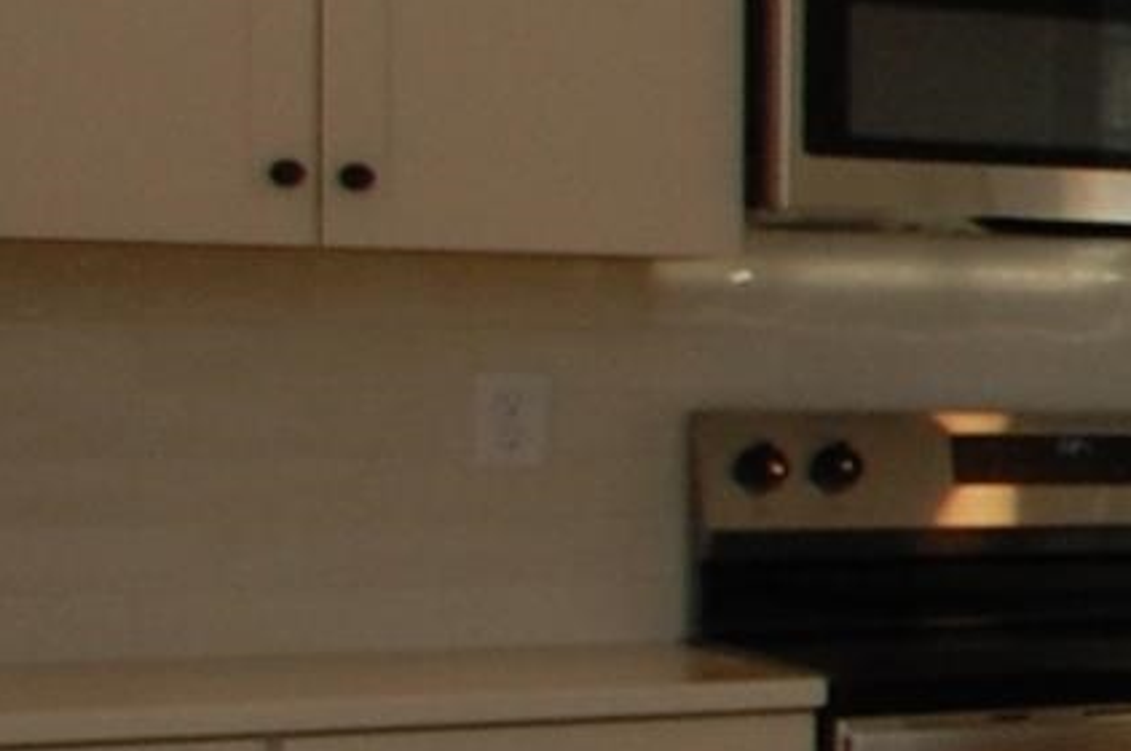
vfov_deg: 12.8
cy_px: 394
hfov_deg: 10.8
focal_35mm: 107
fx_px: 3356
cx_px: 3554
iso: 400
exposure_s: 1/125
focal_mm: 10
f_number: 5.6
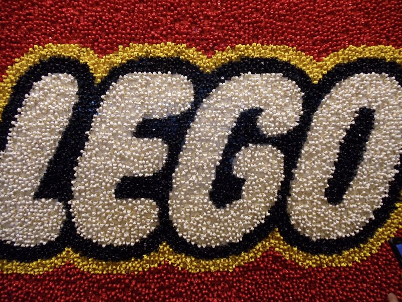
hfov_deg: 42.9
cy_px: 151
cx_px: 201
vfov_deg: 32.9
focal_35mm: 44
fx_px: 511
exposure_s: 1/80
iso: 400
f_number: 3.5
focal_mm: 6
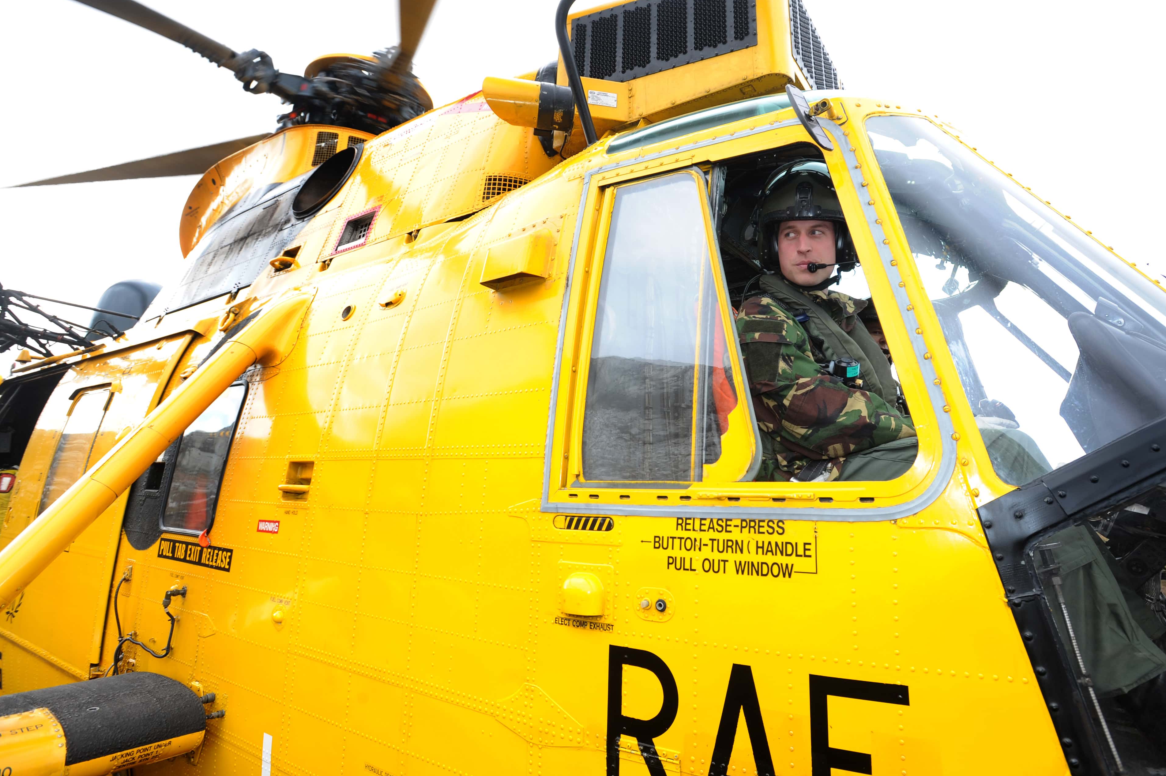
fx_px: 615
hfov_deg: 86.7
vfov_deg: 64.4
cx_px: 641
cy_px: 357
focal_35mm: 19
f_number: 6.3
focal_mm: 17
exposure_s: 1/200
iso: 400
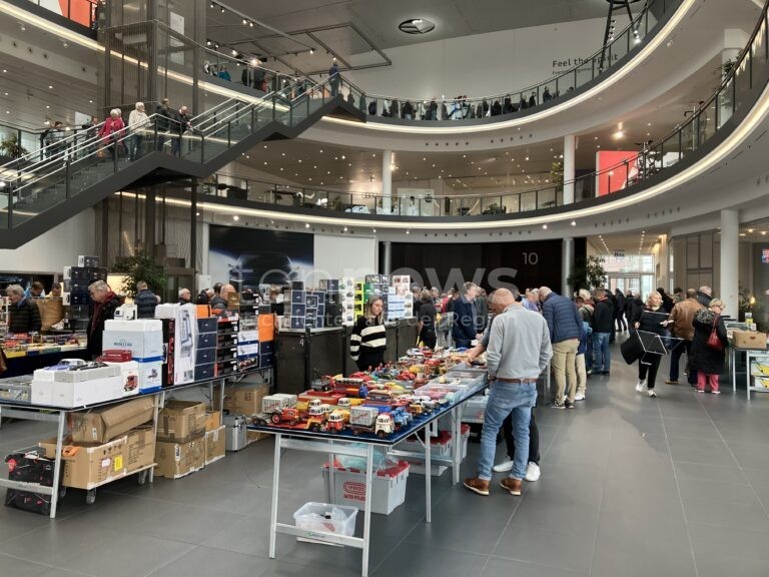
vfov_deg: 49.7
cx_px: 384
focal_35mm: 28
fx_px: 622
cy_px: 288
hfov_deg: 63.4
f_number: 1.8
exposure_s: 1/100
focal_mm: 3.99
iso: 80
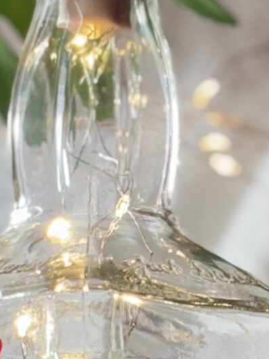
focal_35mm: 252
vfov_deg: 7.8
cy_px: 373
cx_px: 141
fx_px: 2611
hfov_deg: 5.9
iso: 32
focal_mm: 5.96
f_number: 1.6
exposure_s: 1/50
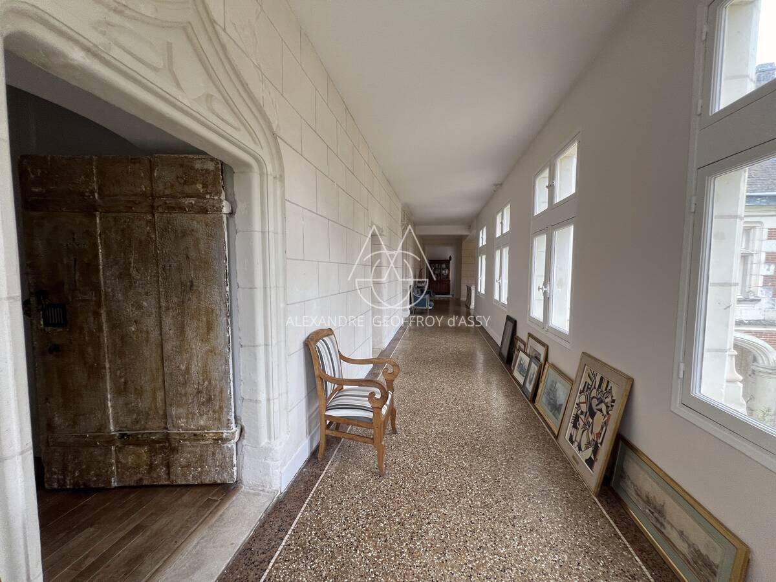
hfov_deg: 106.2
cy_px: 291
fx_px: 291
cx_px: 388
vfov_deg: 89.9
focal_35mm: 13
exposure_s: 1/99
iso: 100
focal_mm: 1.57
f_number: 1.8
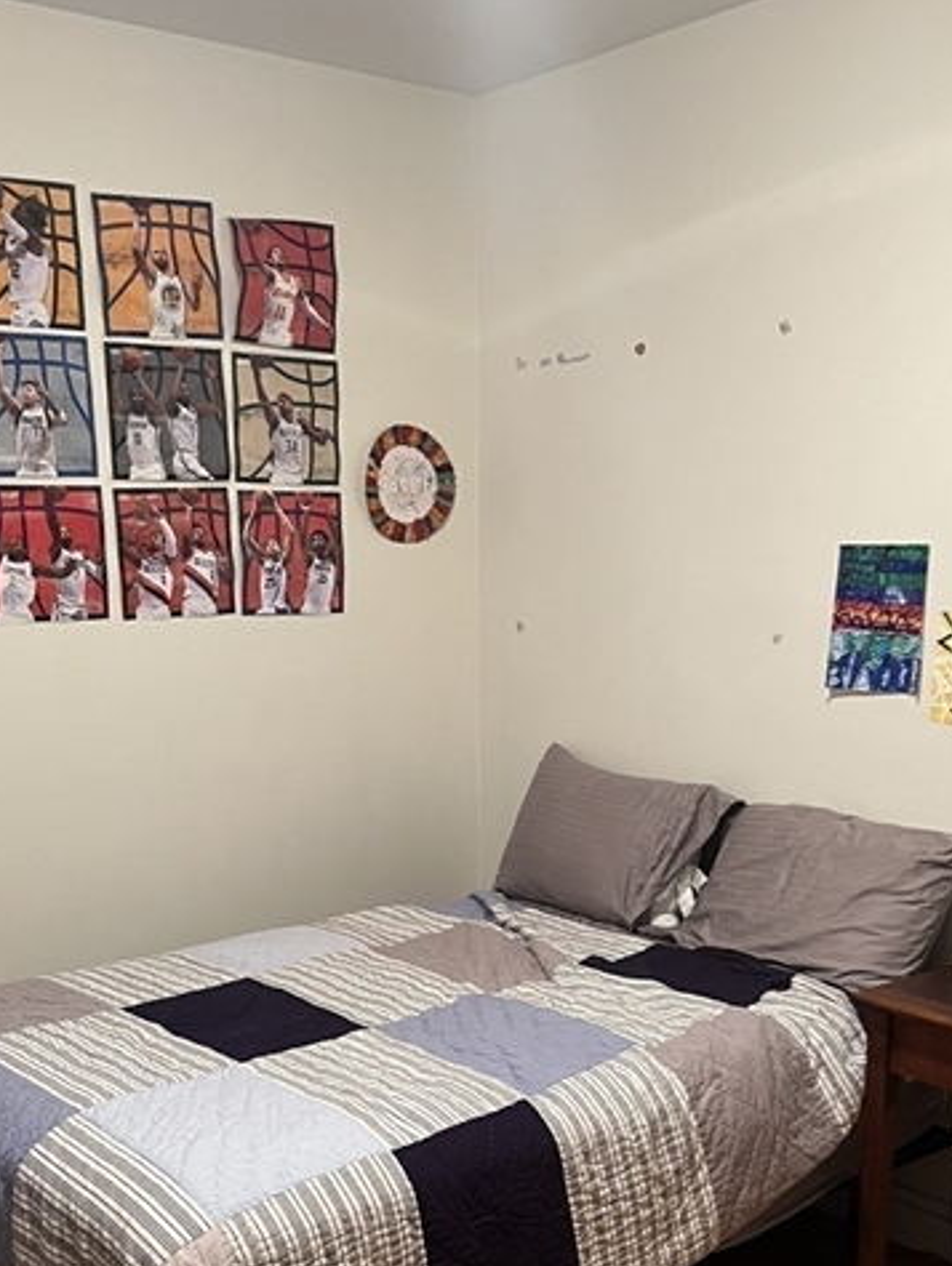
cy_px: 890
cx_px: 453
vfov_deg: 43.8
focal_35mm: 42
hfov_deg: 34.4
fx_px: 1538
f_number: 1.6
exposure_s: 1/60
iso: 320
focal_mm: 5.1
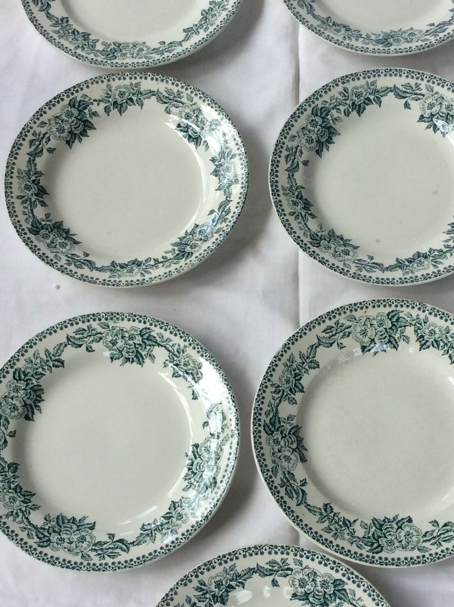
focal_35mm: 53
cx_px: 299
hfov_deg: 27.3
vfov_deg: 36.1
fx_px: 929
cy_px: 360
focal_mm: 3.3
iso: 32
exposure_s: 1/262
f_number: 2.4
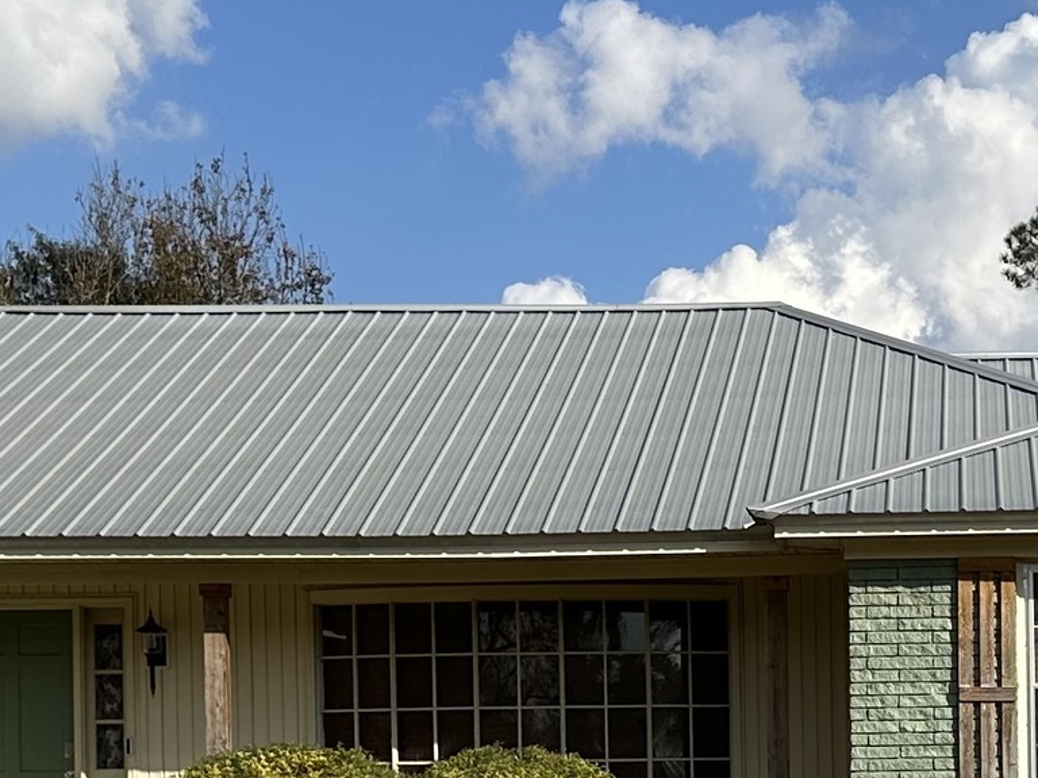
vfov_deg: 14.9
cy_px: 898
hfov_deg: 20.0
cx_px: 979
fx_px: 2879
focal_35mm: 96
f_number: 1.78
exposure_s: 1/4762
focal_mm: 6.86
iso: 80
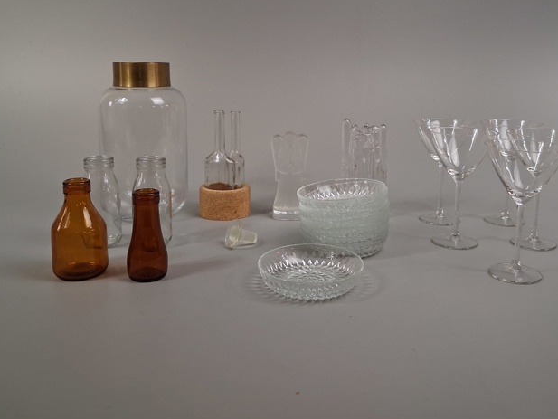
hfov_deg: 52.5
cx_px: 310
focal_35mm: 35
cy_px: 153
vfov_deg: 40.4
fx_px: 564
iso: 400
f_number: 1.8
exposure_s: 1/100
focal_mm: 4
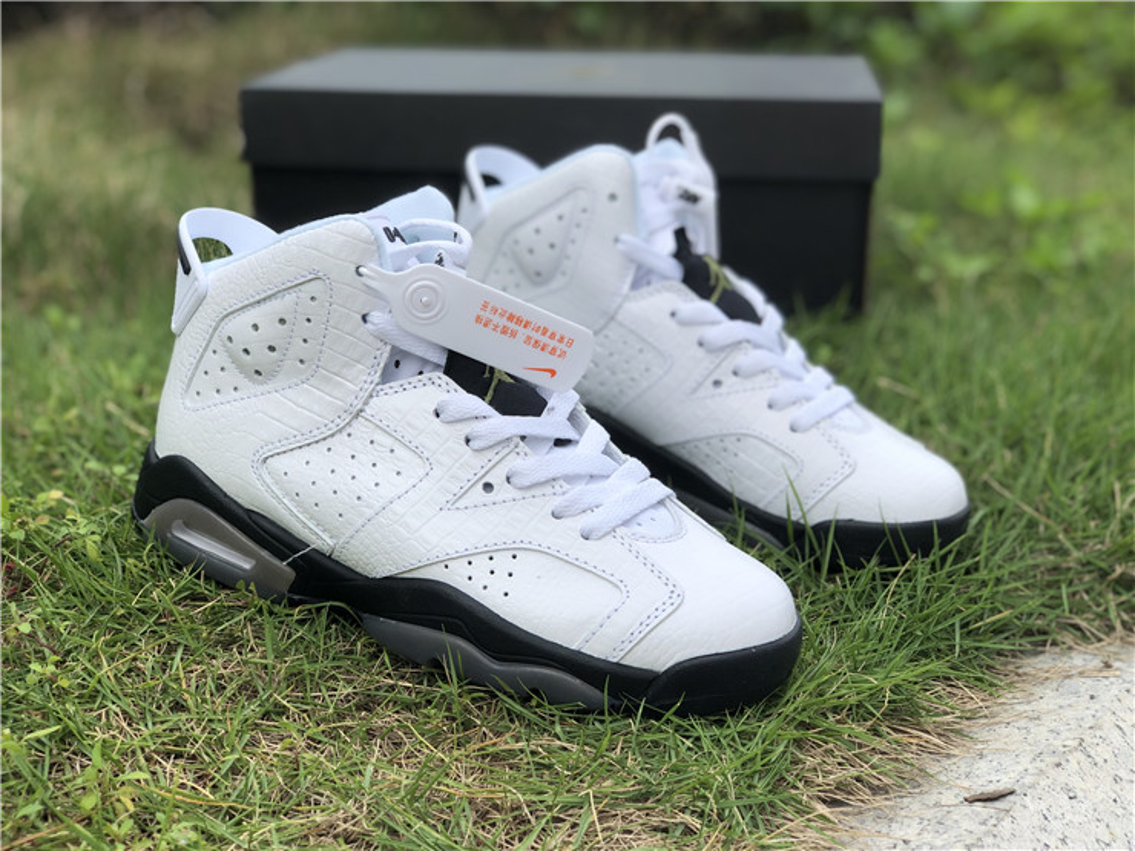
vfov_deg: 28.0
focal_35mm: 52
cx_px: 568
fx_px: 1705
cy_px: 426
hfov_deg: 36.8
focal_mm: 6
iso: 16
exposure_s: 1/410
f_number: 2.4
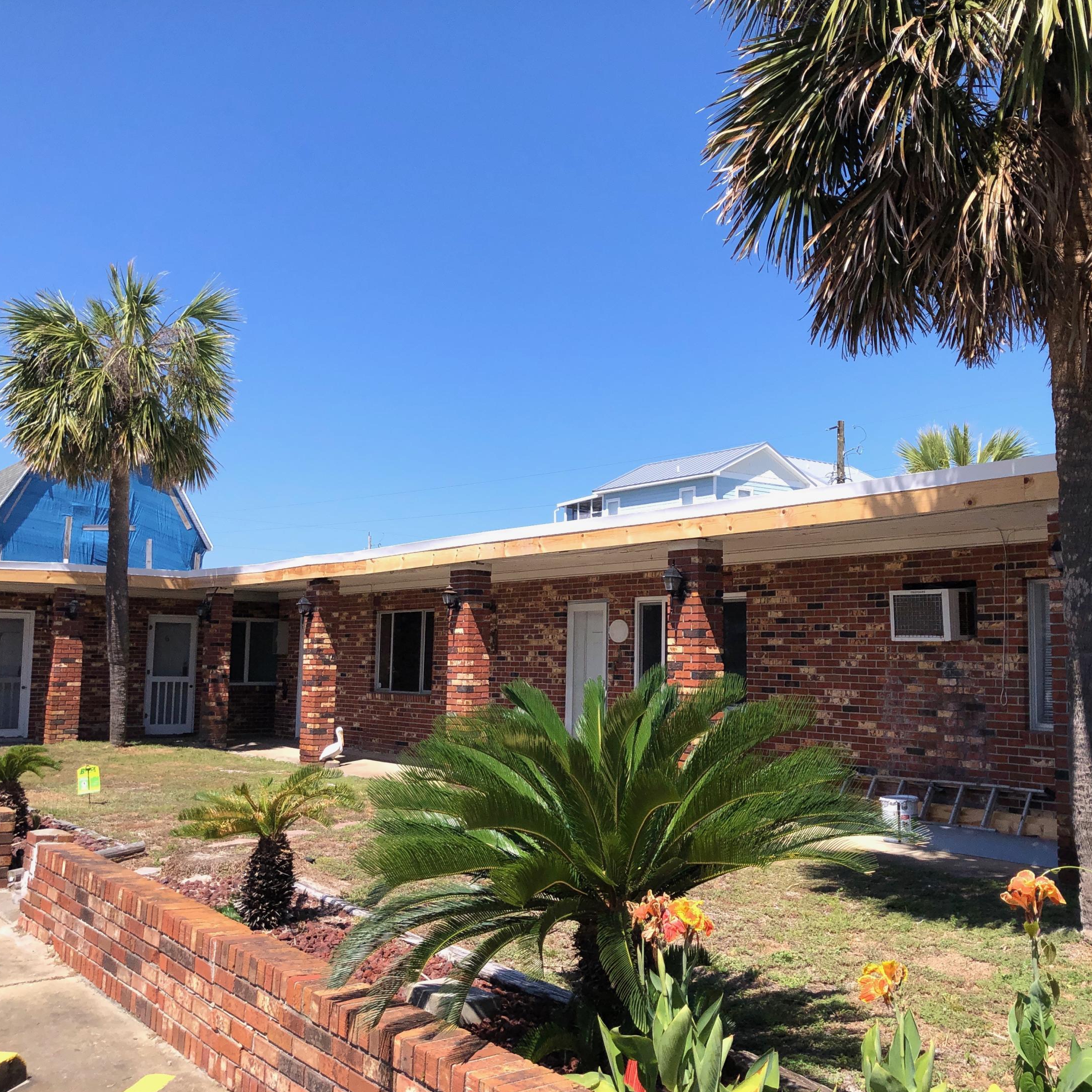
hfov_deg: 48.4
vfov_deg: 48.4
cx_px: 608
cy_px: 560
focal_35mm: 34
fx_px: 1213
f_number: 1.8
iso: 20
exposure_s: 1/4367
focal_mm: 3.99
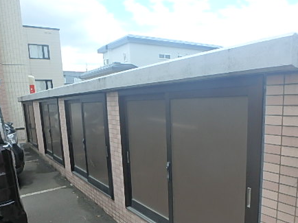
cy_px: 161
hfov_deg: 58.3
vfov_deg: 44.2
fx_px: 267
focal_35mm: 31
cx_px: 158
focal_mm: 3.7
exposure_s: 1/500
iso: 125
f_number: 3.5
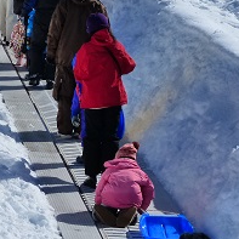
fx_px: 1828
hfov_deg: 7.5
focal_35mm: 234
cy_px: 52
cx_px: 108
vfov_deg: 7.5
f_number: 6.3
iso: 250
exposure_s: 1/1600
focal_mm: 18.3
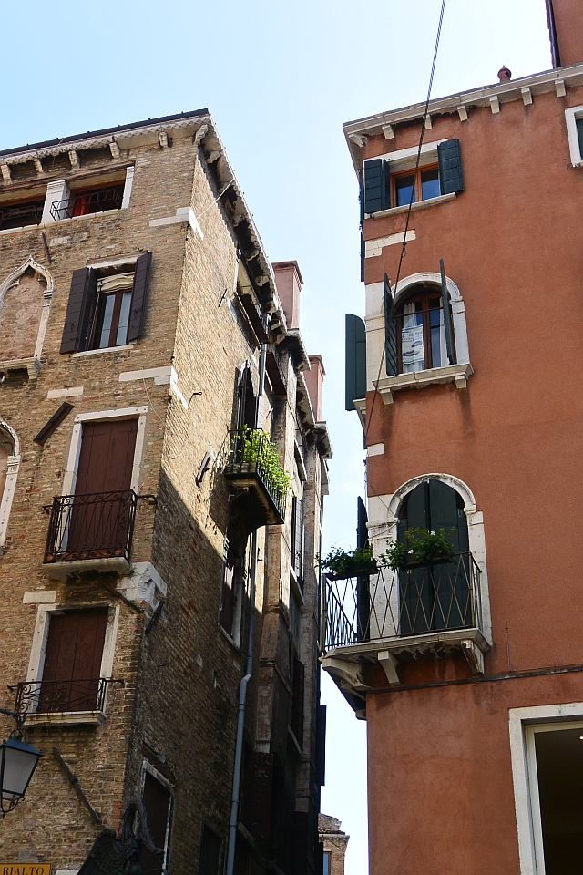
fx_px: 1190
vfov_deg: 40.3
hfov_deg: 27.5
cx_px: 292
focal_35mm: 49
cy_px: 438
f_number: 4.5
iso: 160
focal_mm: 18.2
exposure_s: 1/640
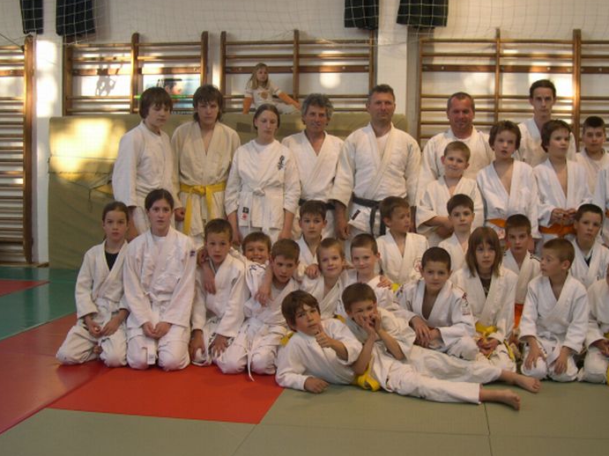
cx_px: 335
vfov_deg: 32.9
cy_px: 224
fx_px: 774
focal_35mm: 44
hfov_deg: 42.9
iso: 100
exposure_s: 1/55.7
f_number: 2.8
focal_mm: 8
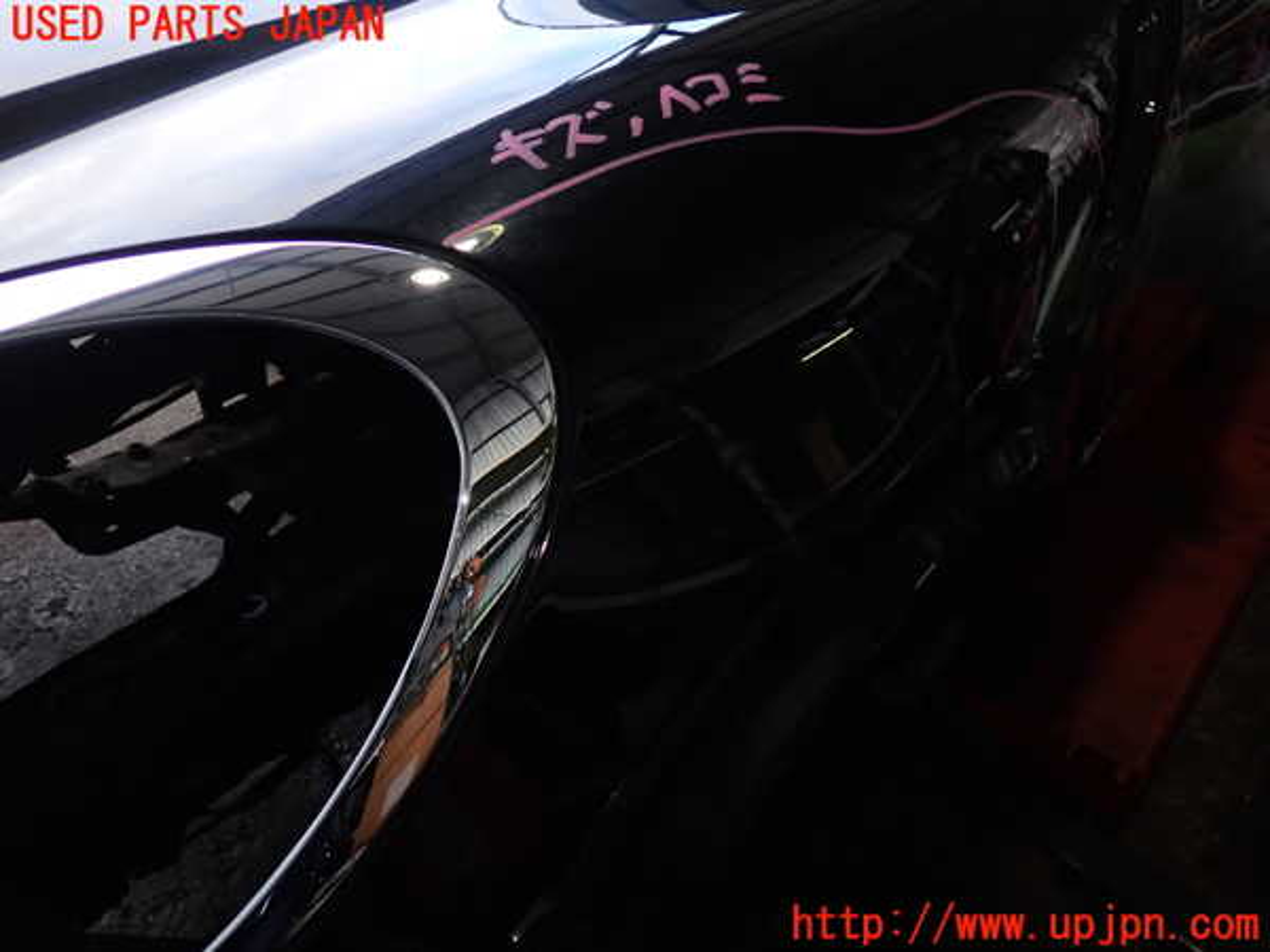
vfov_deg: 46.8
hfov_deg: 60.0
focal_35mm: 30
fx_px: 1101
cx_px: 635
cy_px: 476
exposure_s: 1/30
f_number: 6.3
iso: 250
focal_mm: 5.4
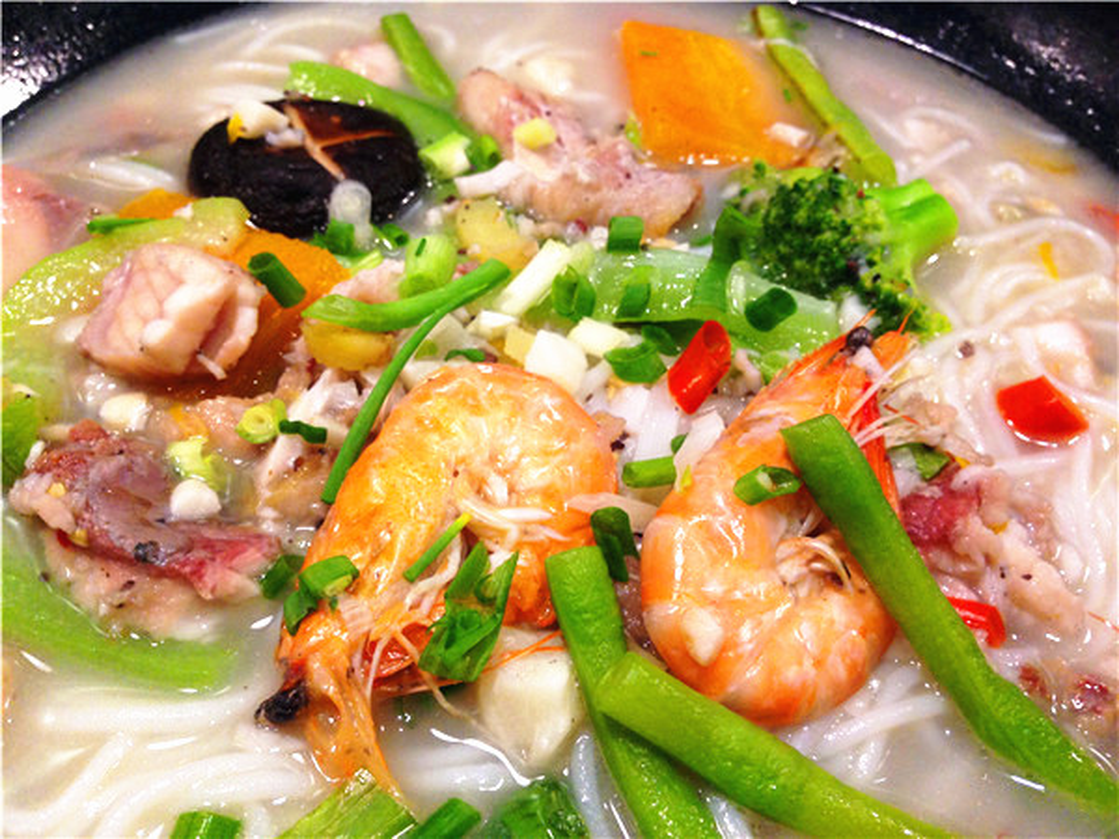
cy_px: 420
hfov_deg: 55.4
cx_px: 560
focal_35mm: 33
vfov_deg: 42.9
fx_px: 1067
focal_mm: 4.12
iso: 160
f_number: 2.4
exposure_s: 1/20
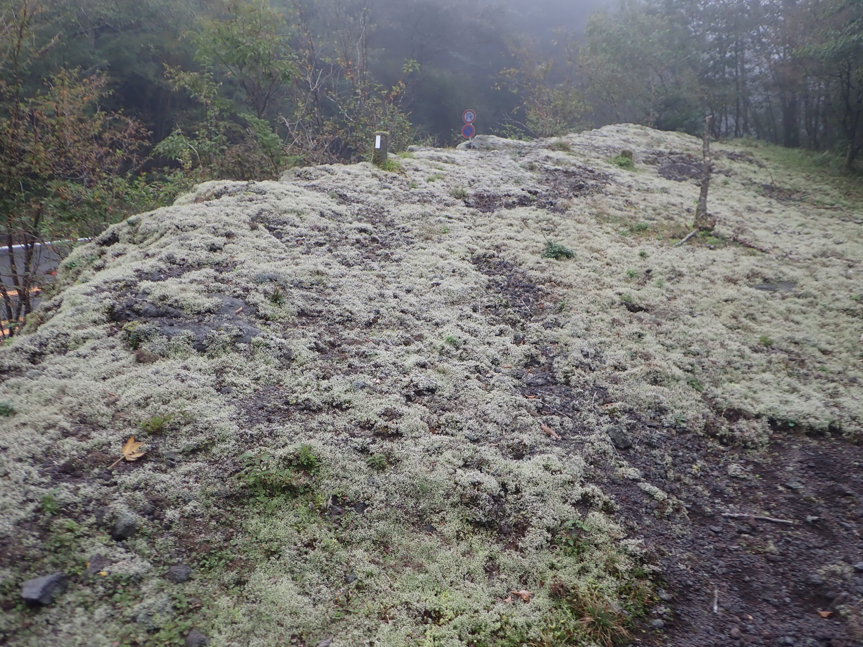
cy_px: 324
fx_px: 748
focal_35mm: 30
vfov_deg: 46.8
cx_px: 432
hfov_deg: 60.0
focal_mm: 5.5
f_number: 2.3
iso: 100
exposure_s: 1/80
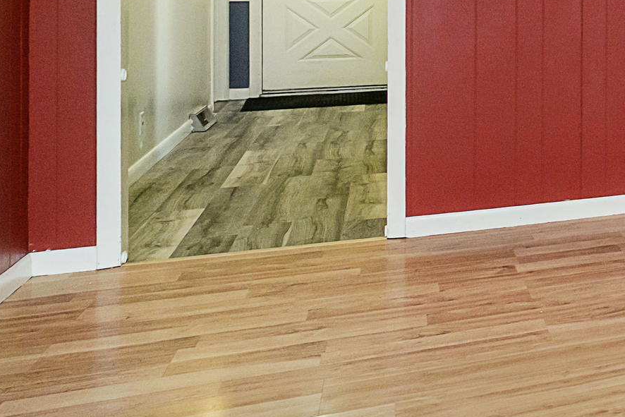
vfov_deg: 24.1
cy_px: -55
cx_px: 941
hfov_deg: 26.9
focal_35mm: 52
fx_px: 903
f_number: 4
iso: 500
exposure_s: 1/30
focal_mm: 10
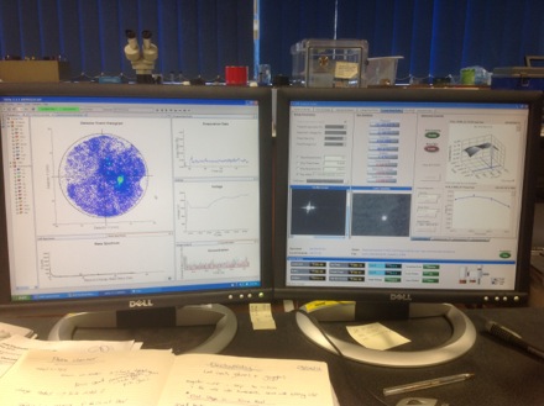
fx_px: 549
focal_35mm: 35
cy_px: 203
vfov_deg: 40.6
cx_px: 272
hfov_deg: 52.7
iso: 64
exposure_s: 1/24
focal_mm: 4.28
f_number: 2.4
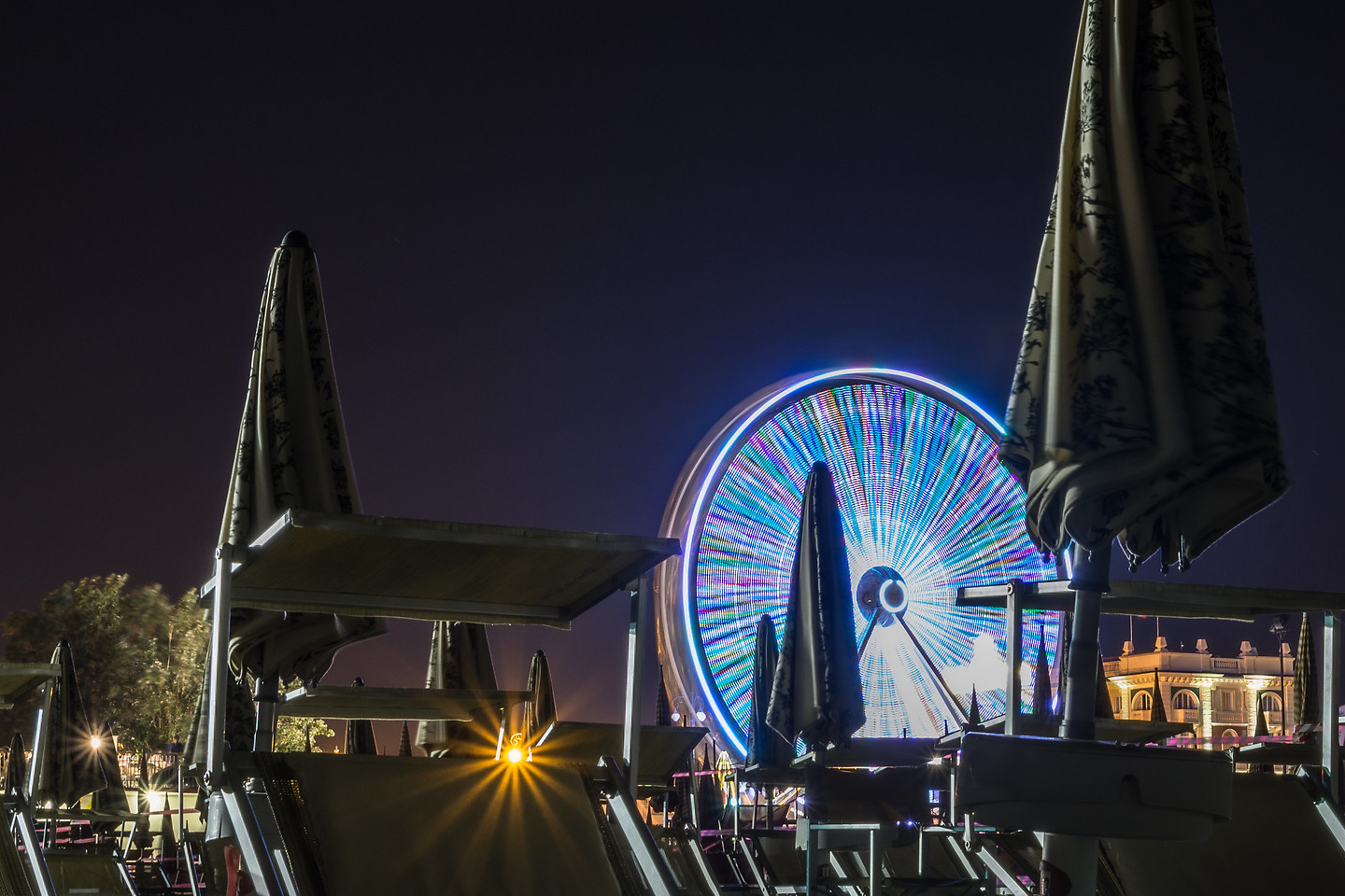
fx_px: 2989
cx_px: 988
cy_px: 516
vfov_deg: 17.1
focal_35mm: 80
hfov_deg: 25.1
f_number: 13
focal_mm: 32
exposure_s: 30
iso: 100
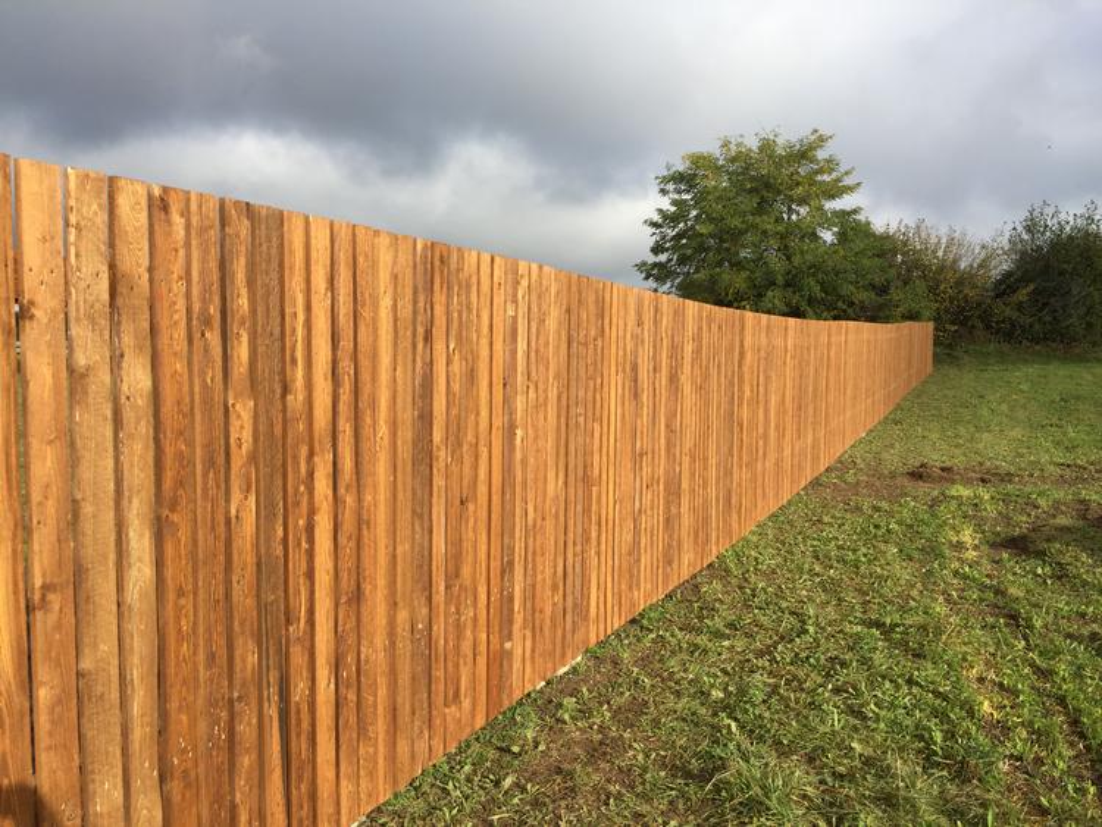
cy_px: 414
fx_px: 924
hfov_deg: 61.6
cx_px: 551
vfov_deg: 48.3
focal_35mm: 29
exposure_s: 1/1582
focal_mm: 4.15
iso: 32
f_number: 2.2
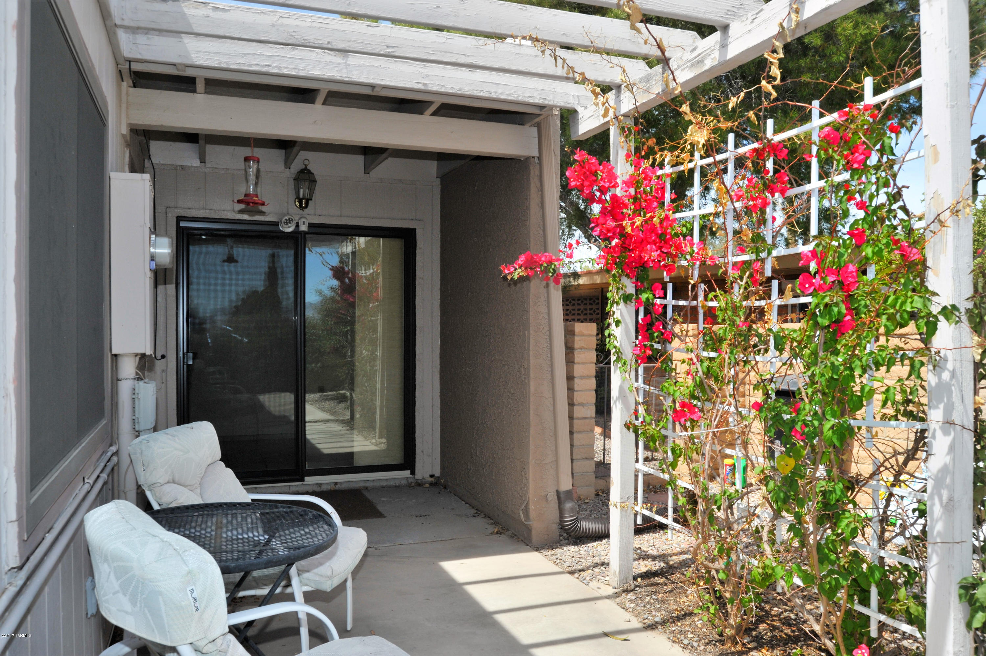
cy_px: 328
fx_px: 712
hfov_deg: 69.4
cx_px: 493
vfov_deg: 49.5
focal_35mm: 26
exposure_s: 1/320
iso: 320
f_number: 14
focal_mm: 26
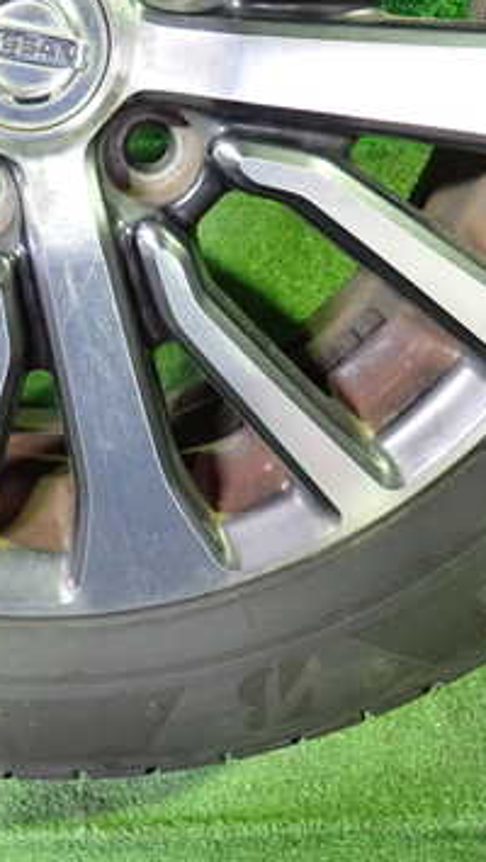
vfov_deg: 44.6
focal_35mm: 46
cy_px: 418
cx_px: 78
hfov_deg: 25.4
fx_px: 1053
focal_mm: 4.5
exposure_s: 1/30
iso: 640
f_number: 2
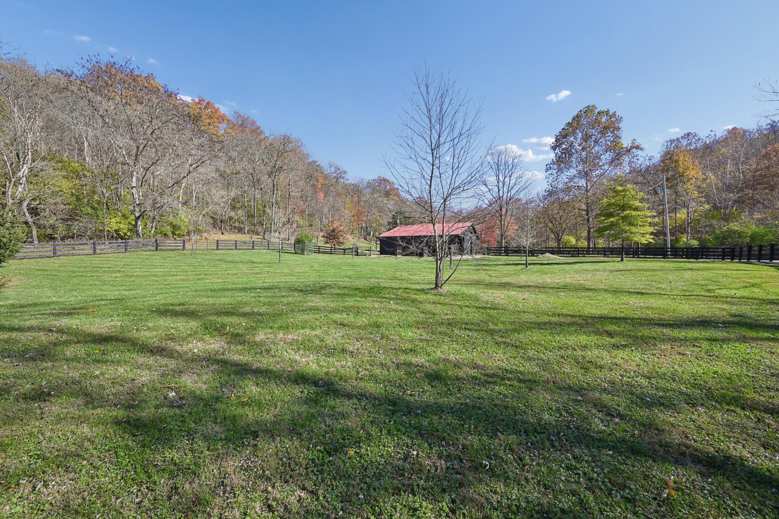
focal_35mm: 14
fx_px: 303
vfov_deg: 81.2
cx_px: 390
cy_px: 260
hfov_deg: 104.3
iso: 400
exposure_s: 1/500
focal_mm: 14
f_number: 8
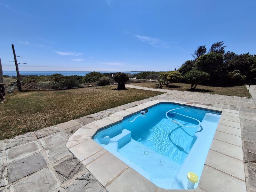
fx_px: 118
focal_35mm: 16
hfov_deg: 94.5
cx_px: 128
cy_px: 96
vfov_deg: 78.1
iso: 40
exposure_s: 1/3003
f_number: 2.2
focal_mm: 1.64
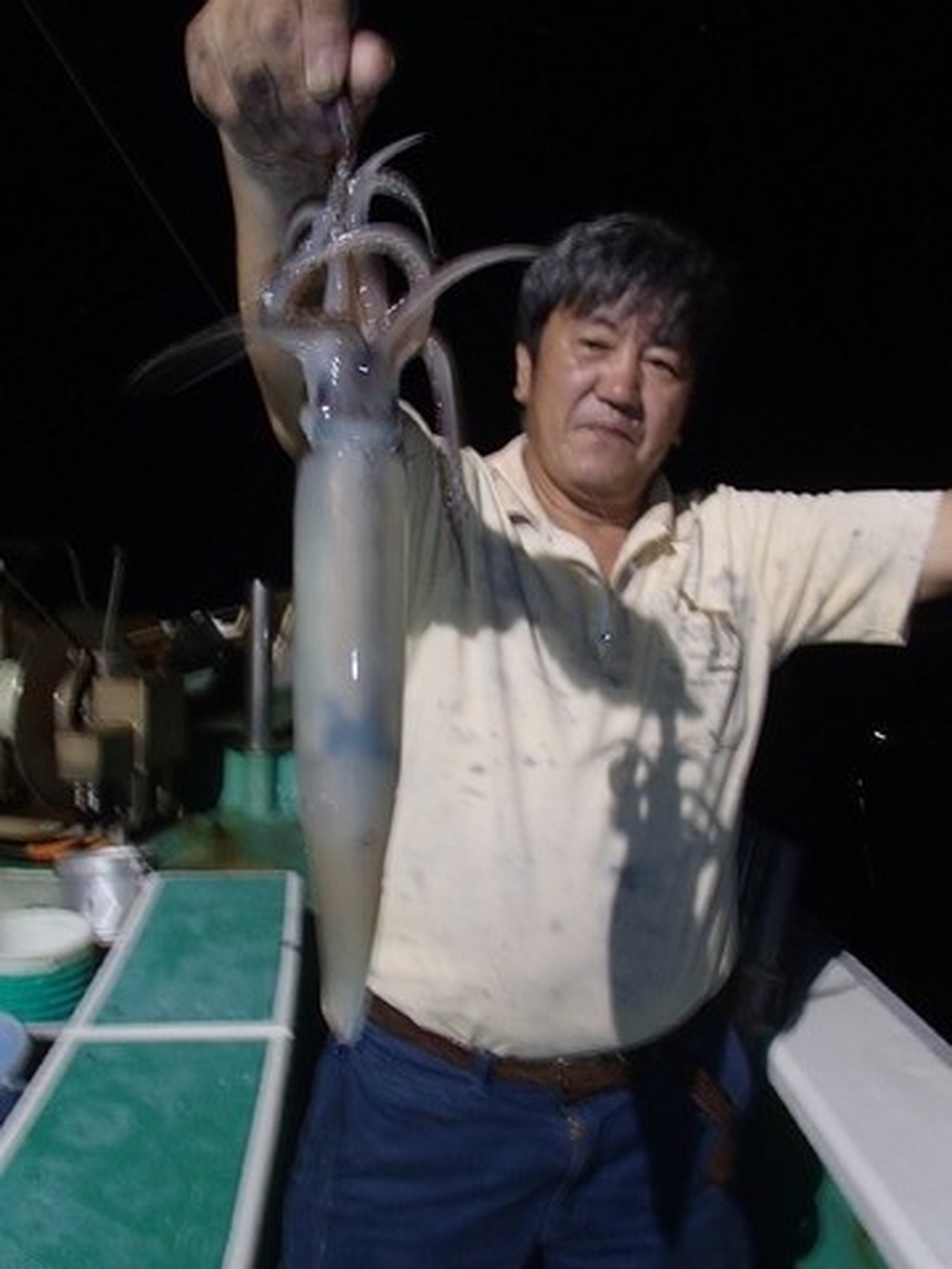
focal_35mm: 28
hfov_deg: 49.7
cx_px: 476
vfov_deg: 63.4
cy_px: 634
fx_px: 1027
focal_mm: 5
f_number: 3.9
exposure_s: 1/30
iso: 400
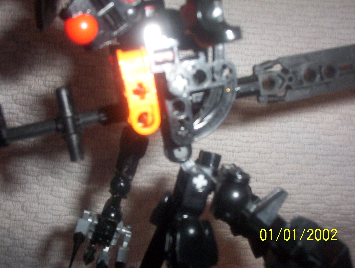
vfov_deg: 37.0
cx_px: 178
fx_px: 401
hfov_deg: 47.8
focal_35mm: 39
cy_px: 134
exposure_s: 1/30
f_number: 4.5
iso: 140
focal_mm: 6
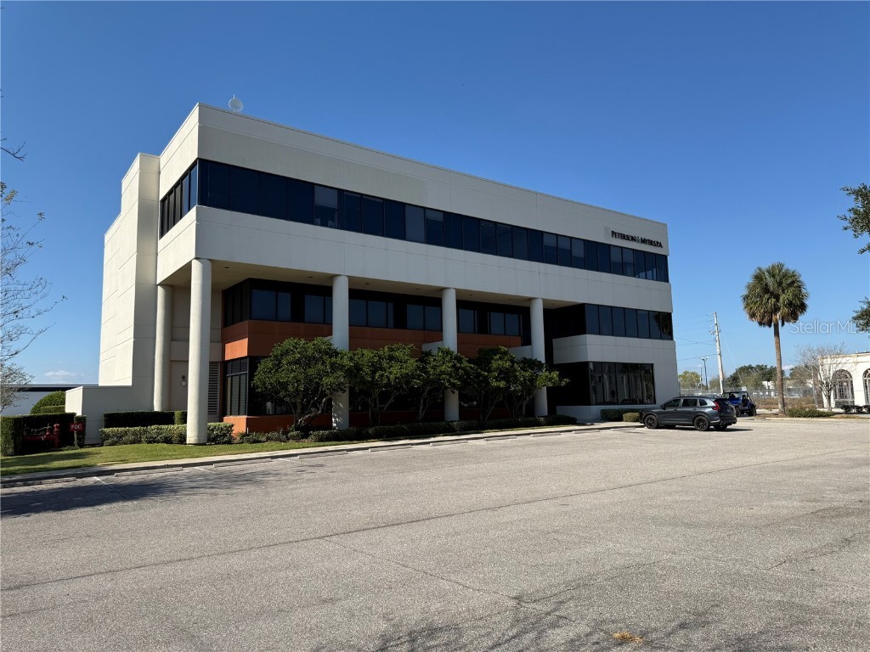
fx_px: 603
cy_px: 326
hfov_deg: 71.6
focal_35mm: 24
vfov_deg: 56.8
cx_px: 435
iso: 80
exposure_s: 1/4975
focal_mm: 6.76
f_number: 1.78
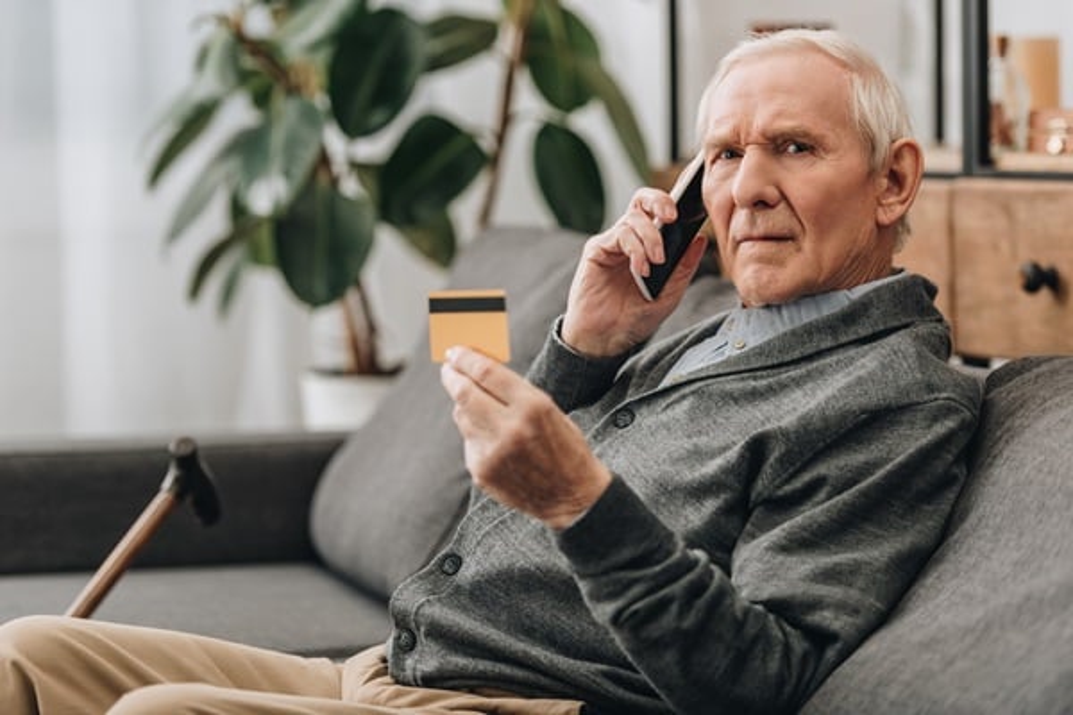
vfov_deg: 13.0
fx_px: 3129
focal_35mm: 105
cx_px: 536
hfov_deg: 19.5
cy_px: 358
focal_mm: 105
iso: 100
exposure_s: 1/200
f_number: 2.8
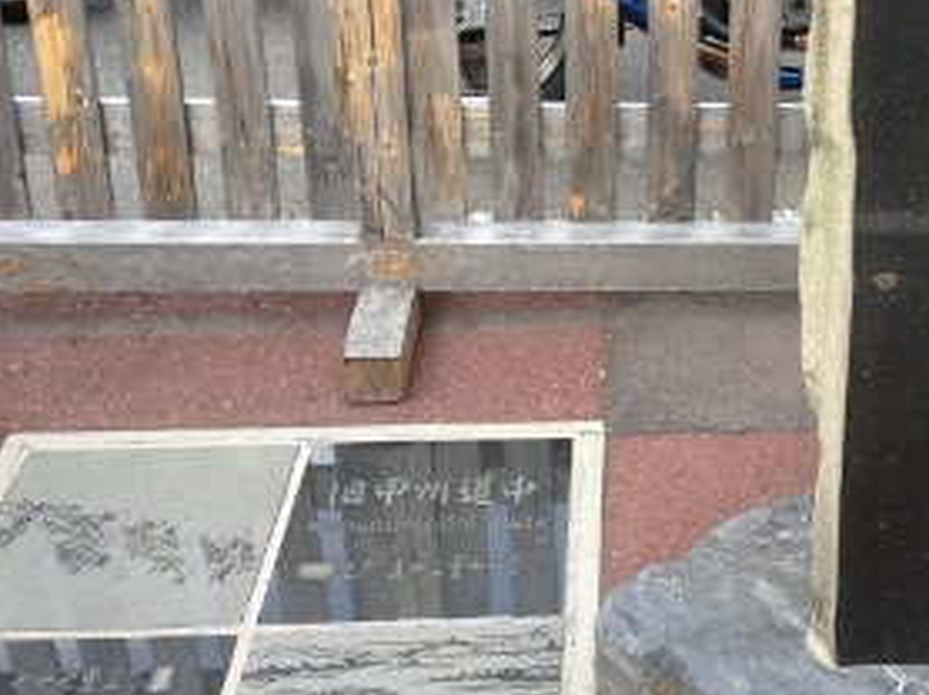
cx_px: 725
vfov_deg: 23.1
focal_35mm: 63
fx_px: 1689
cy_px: 212
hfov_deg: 30.1
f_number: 2.4
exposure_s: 1/120
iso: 50
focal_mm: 4.28
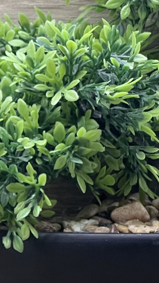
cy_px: 220
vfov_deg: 9.0
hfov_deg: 4.9
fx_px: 1800
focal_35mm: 240
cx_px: -228
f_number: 2.8
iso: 100
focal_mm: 9
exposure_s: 1/100
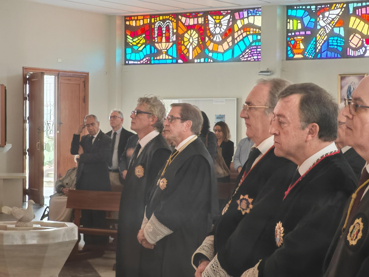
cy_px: 138
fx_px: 981
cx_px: 184
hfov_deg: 21.3
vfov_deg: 16.1
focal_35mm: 92
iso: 250
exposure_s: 1/33
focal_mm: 8.67
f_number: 2.4
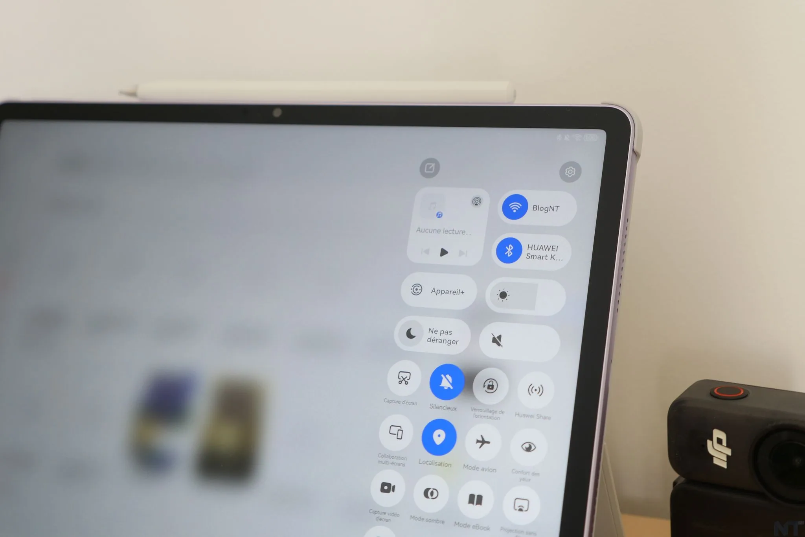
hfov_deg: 35.6
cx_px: 402
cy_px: 268
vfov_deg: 24.2
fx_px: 1252
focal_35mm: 56
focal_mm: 27
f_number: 2.8
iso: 250
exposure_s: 1/60
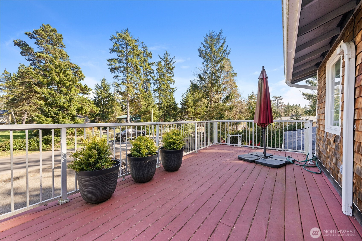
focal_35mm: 14
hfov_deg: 104.3
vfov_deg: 81.2
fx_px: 141
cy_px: 120
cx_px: 181
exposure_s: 1/125
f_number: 9
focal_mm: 14
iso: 400
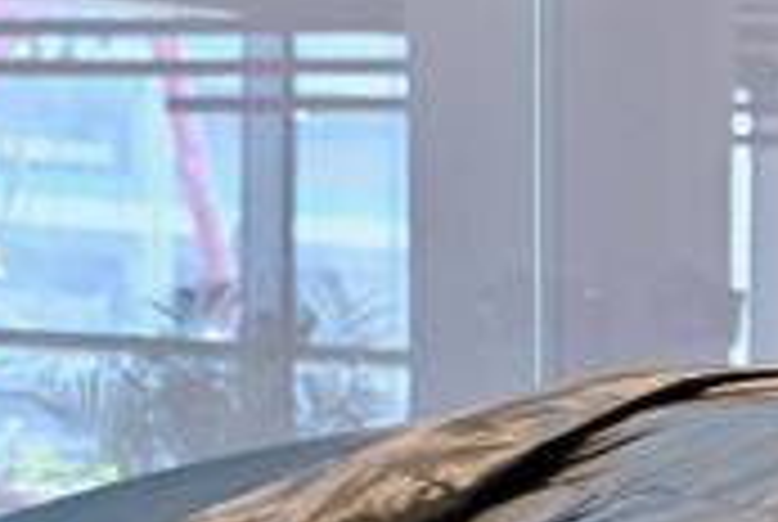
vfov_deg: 6.6
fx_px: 4415
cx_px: 1520
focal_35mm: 204
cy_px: 848
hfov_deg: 9.5
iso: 1000
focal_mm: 34.5
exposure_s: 1/125
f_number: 2.8
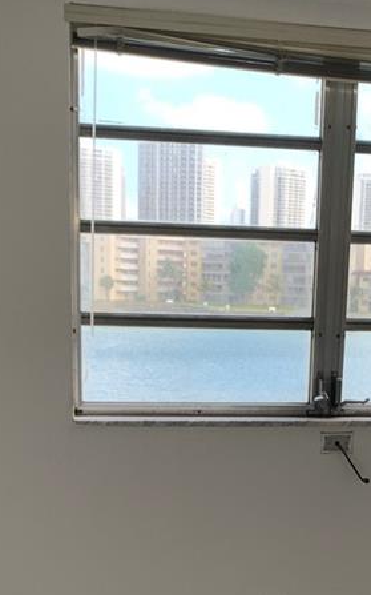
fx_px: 1198
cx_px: 238
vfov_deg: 26.1
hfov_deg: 17.6
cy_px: 624
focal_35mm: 74
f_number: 1.8
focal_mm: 4.25
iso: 25
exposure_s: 1/122
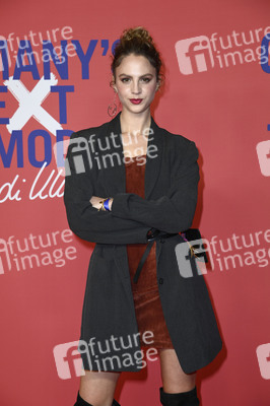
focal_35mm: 85
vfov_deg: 23.9
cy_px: 203
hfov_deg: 16.0
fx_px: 958
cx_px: 135
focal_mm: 85
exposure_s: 1/200
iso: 800
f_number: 5.6
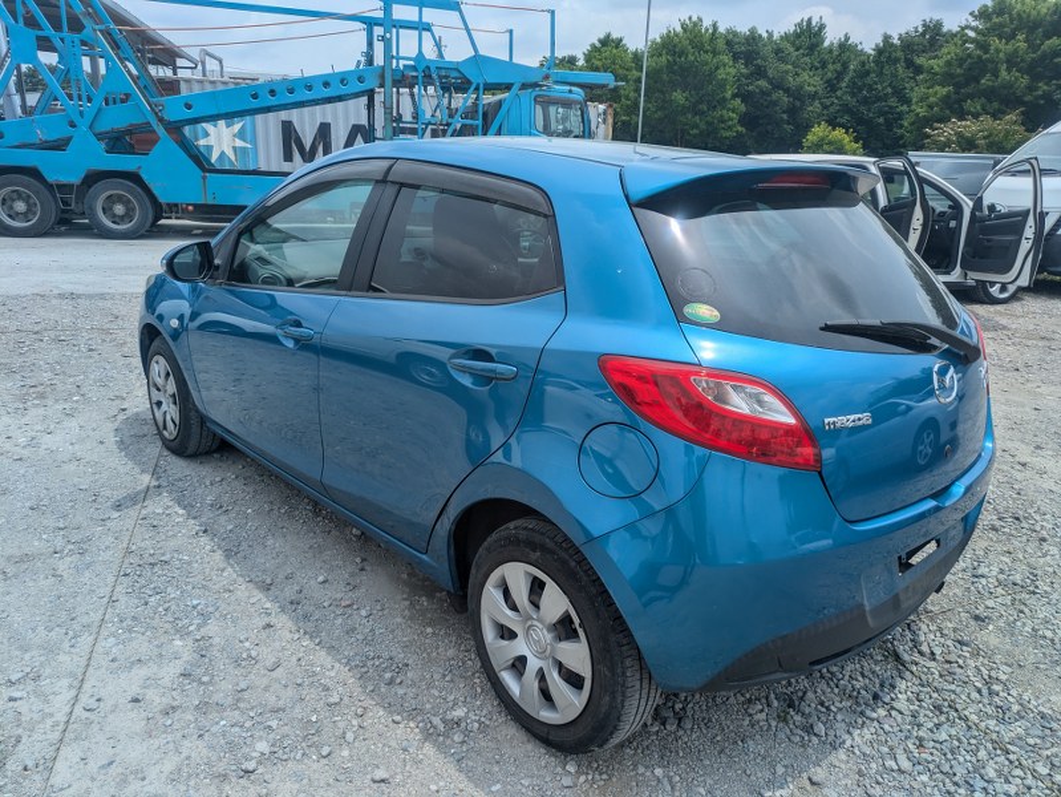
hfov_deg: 69.4
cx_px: 530
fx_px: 767
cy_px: 398
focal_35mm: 25
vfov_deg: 54.9
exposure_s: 1/2538
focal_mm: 5.43
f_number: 1.89
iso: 46
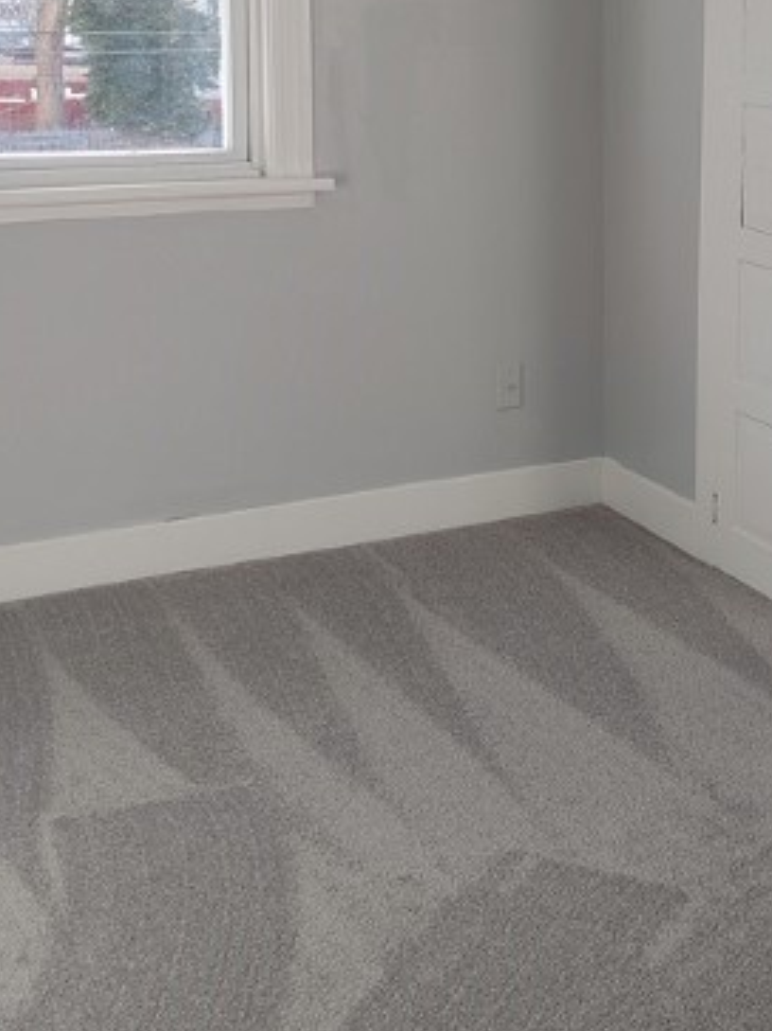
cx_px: 633
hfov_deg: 26.0
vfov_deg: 34.2
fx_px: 1636
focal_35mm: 55
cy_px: 247
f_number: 1.8
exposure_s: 1/191
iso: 50
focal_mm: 5.58
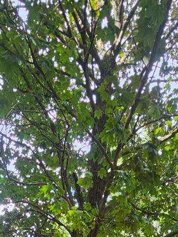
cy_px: 382
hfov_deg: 27.0
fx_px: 371
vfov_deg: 24.5
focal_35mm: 54
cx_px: 80
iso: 50
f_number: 2.2
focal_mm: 2.2
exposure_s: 1/193
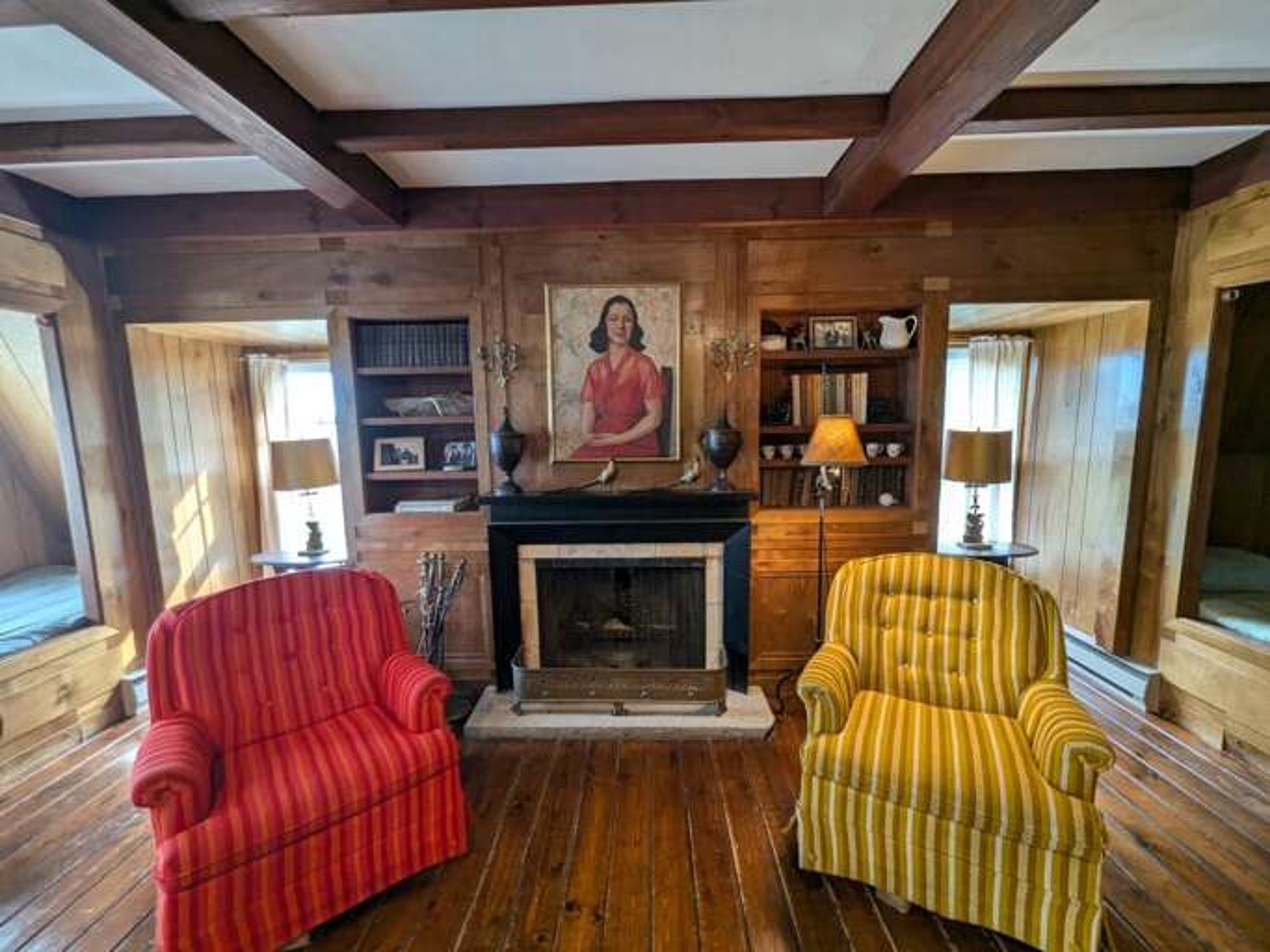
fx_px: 477
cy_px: 476
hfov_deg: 106.2
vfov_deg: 89.9
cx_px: 635
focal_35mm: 13
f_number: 2.2
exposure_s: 1/24
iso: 101
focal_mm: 1.95
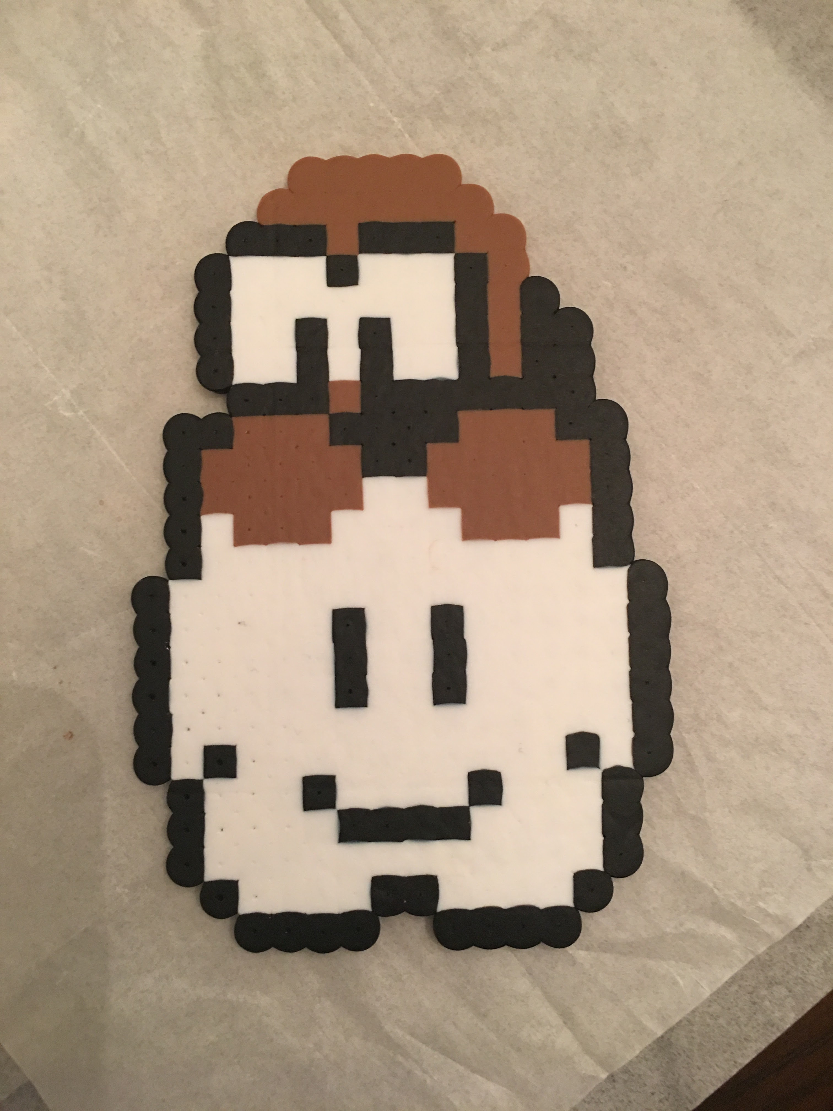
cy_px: 556
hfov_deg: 48.2
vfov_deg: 61.7
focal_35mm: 29
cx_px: 416
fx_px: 930
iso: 64
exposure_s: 1/15
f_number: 2.2
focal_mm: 4.15
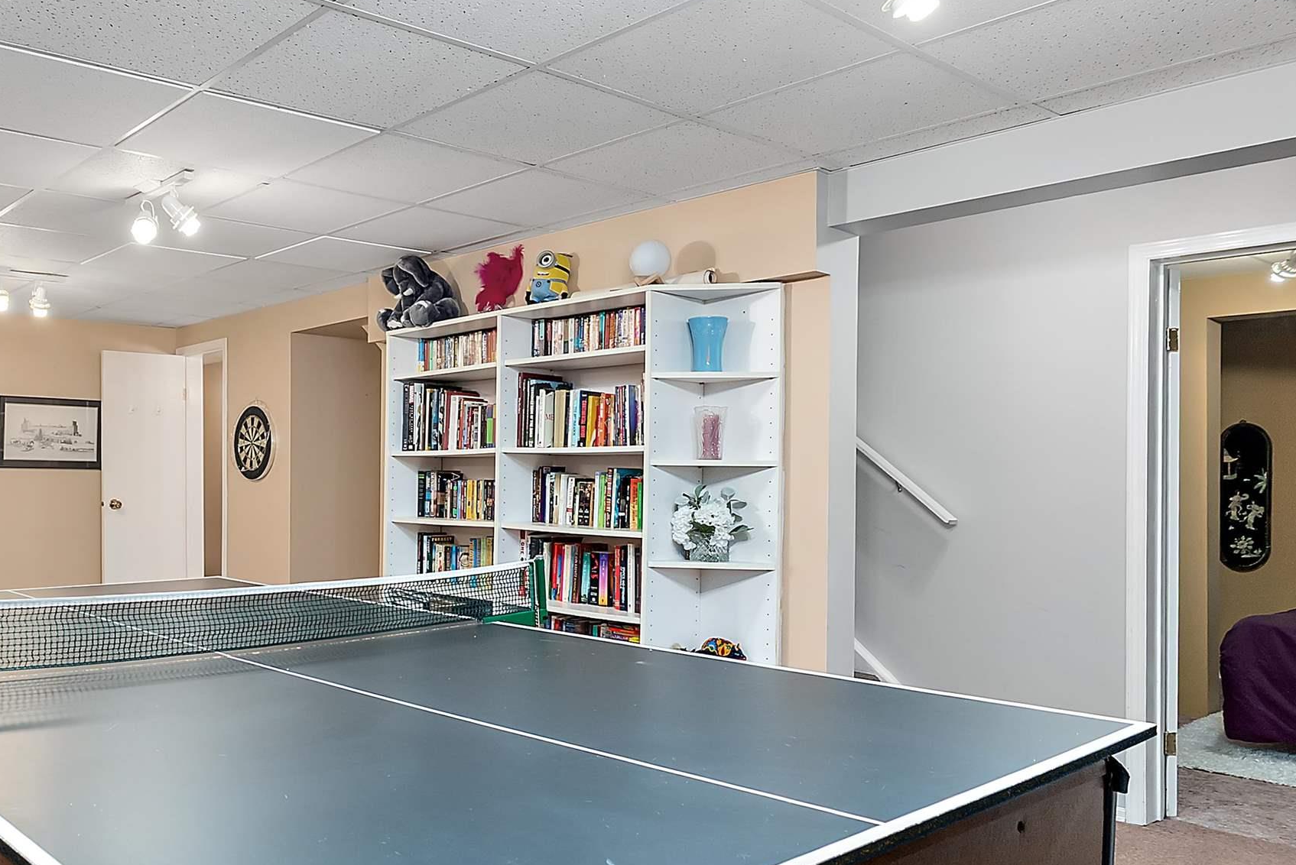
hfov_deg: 60.9
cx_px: 359
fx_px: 1044
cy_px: 504
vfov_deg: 44.9
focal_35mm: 29
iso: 1000
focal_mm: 16
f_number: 8
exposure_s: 1/13
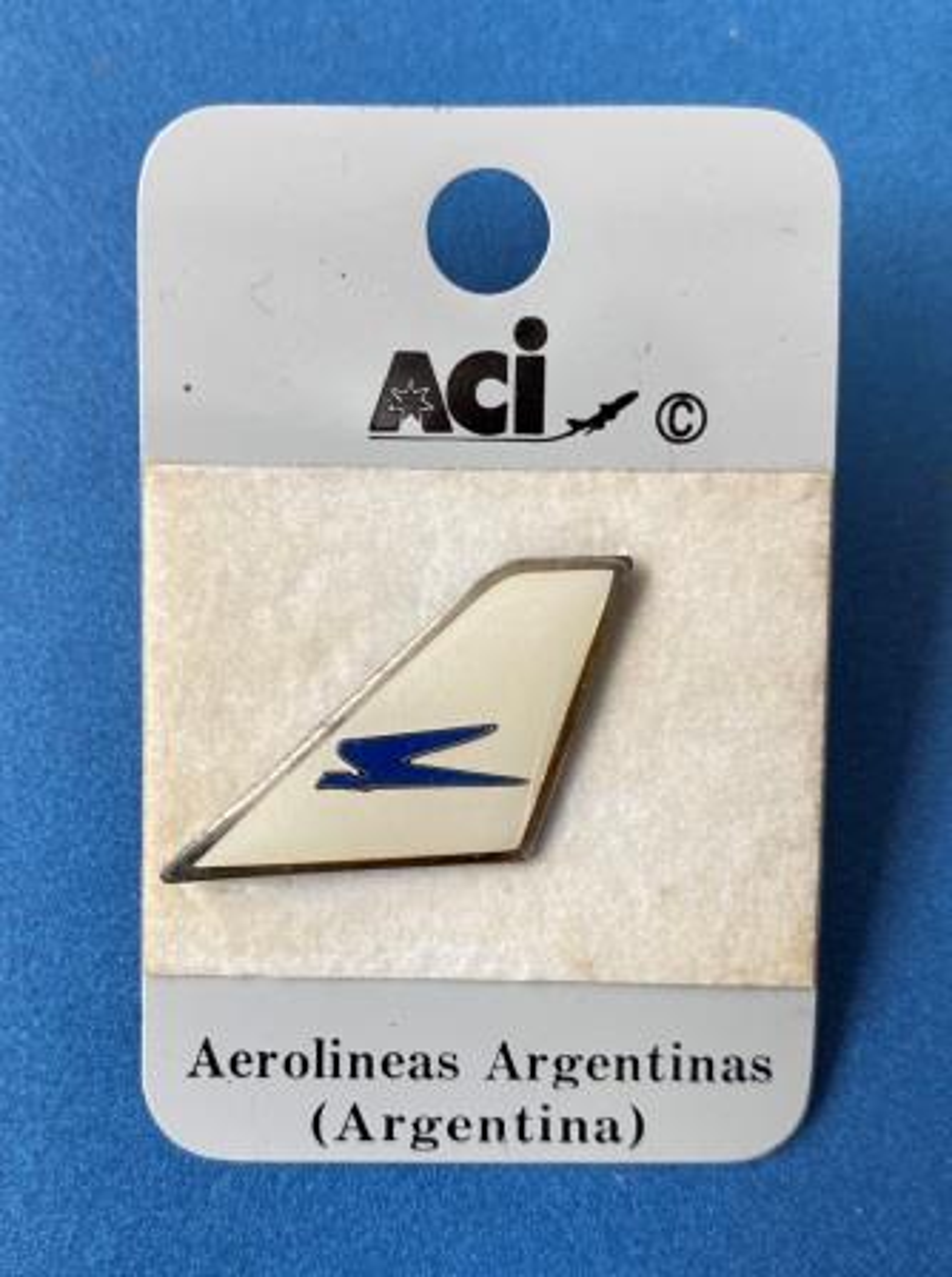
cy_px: 638
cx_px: 476
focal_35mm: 25
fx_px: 920
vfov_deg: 69.5
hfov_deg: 54.7
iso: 100
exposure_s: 1/121
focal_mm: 4.25
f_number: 1.8
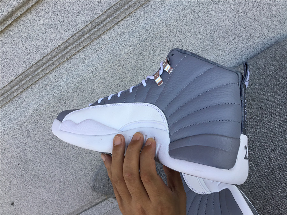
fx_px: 257
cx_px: 144
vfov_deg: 45.4
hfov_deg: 58.4
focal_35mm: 31
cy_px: 108
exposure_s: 1/237
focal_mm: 3.3
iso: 25
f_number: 2.4
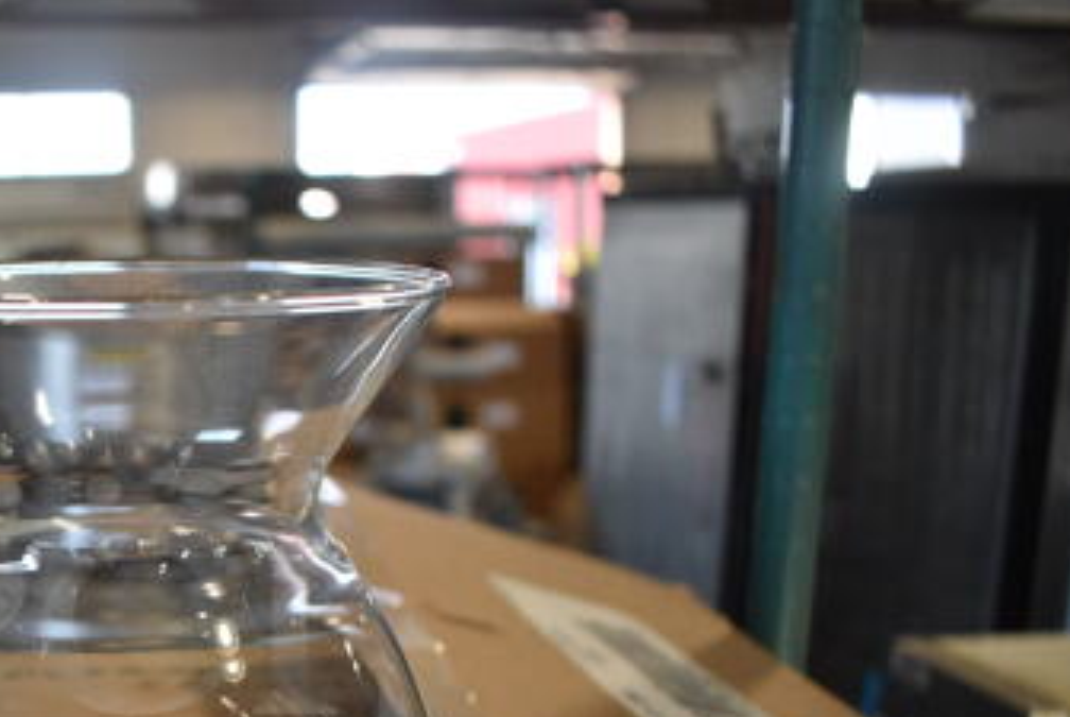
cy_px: 621
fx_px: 1458
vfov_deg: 26.8
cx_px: 102
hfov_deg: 37.6
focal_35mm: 49
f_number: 3.5
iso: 800
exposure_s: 1/250
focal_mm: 18
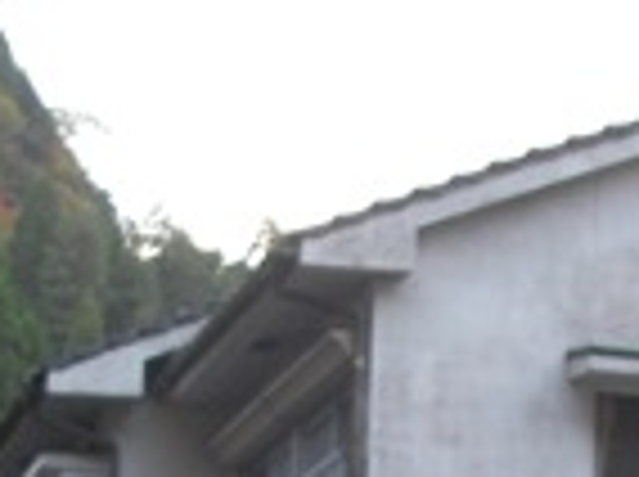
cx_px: 389
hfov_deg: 13.1
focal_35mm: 151
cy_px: 801
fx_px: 2783
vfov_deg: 9.4
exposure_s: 1/30.1
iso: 82
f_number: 3.5
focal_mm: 6.3
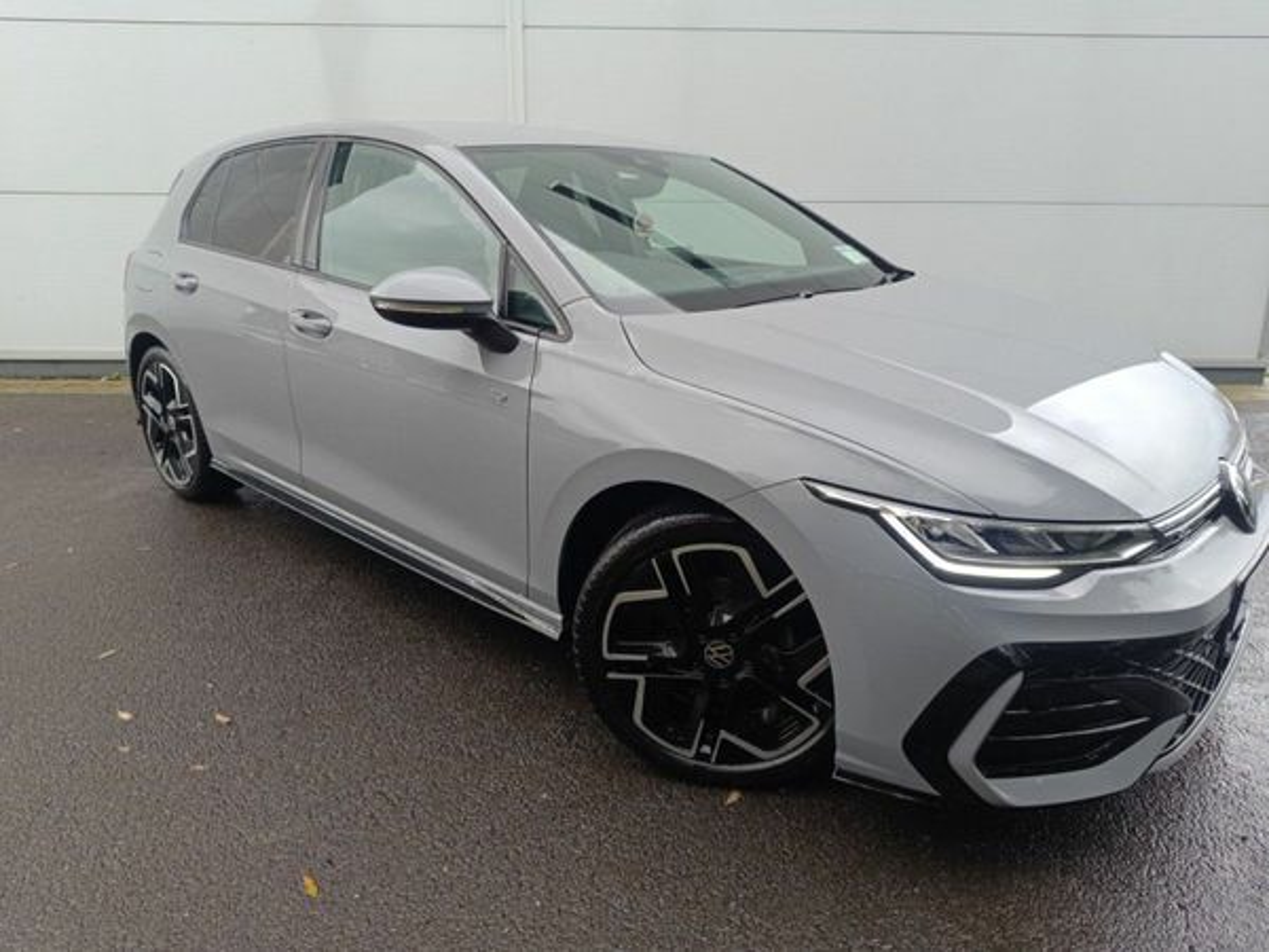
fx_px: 880
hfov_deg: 71.6
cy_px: 476
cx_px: 634
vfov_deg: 56.8
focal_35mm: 24
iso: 132
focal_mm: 5.59
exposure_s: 1/101
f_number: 1.88
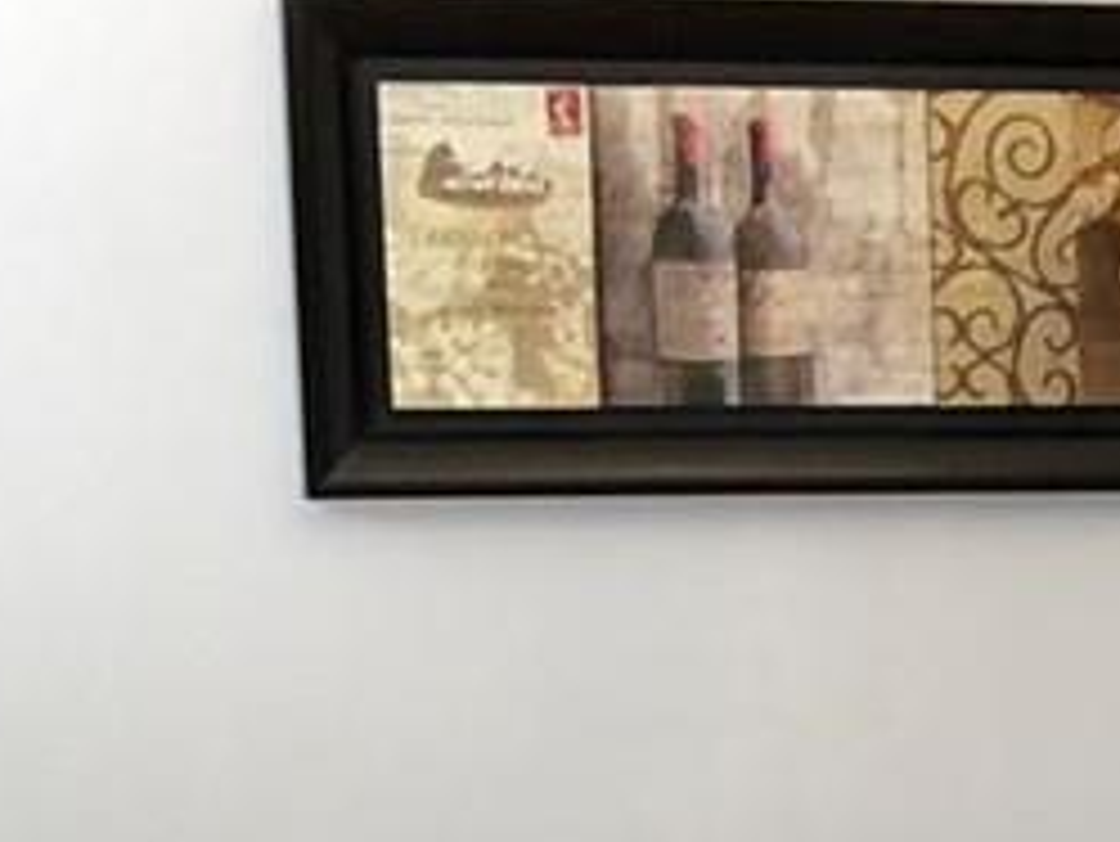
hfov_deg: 10.3
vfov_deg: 8.1
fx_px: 5827
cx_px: 2020
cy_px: 1351
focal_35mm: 180
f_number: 1.8
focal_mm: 4
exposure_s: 1/30
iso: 25
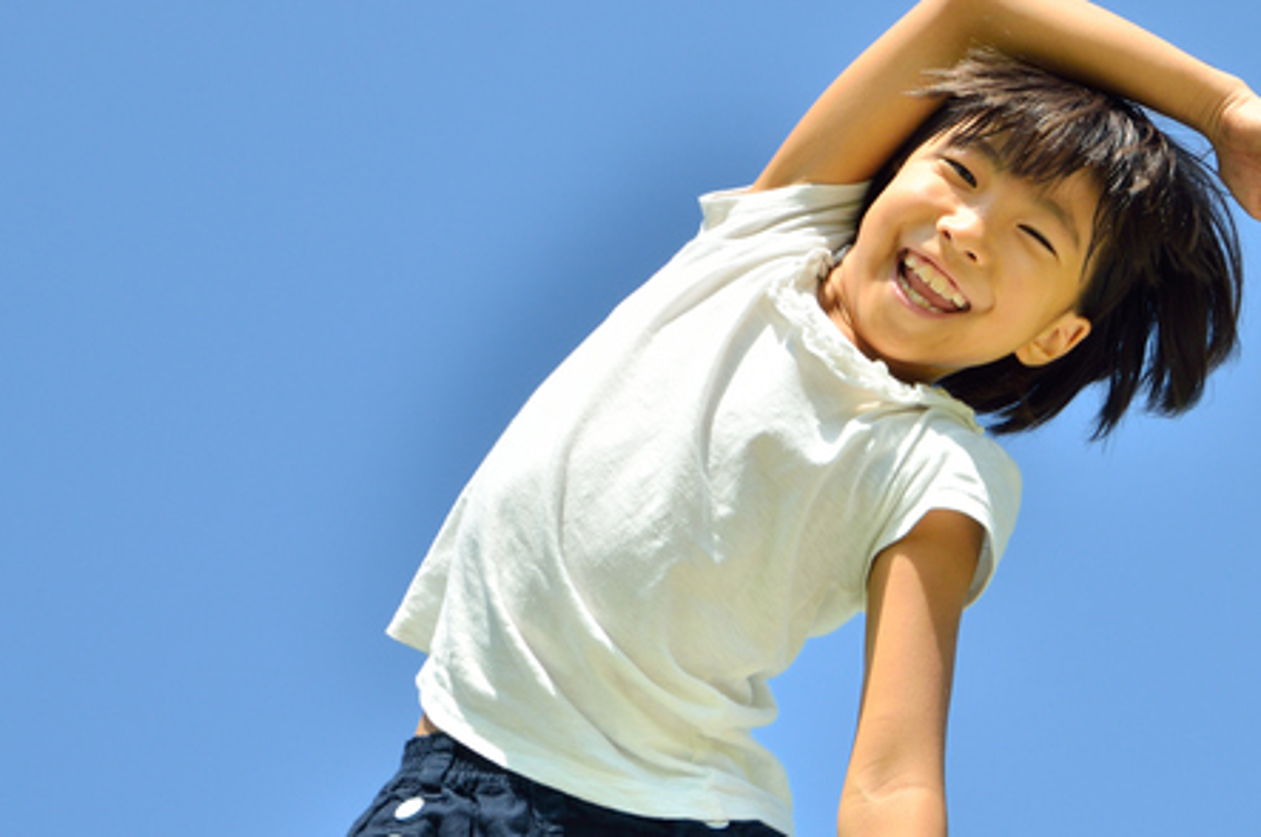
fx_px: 2273
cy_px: 205
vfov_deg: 20.7
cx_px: 868
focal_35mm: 65
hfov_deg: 30.7
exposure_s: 1/1600
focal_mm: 24
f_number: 4.5
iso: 200
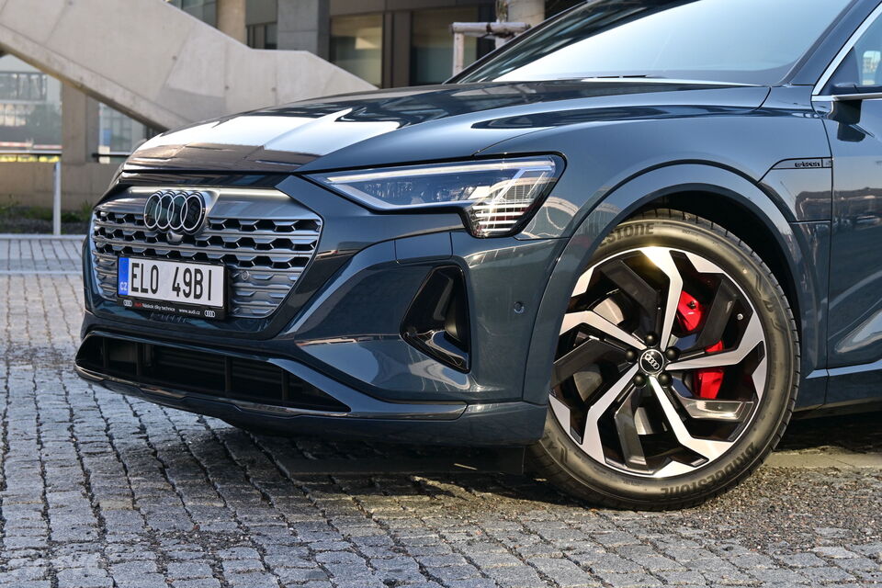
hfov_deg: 29.2
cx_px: 441
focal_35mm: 69
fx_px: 1690
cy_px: 294
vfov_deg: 19.7
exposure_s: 1/160
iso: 100
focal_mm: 46
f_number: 6
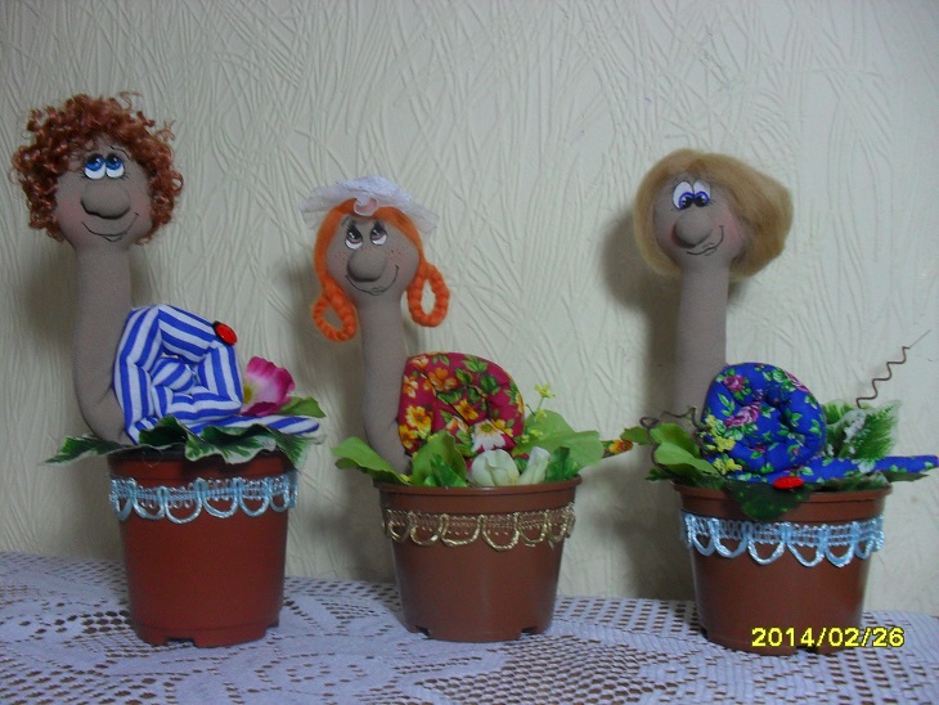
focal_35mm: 35
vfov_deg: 40.7
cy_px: 352
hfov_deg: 52.6
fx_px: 950
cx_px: 470
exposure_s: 1/30
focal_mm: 6.3
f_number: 3.2
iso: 200
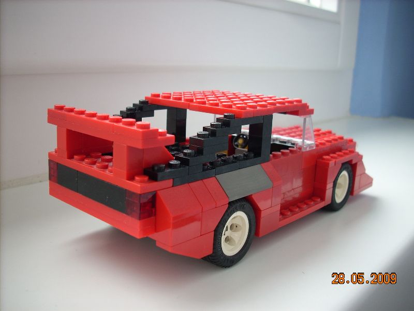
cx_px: 207
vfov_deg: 38.7
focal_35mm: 37
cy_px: 156
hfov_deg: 50.1
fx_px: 443
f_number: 2.8
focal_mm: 6.2
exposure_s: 1/50.4
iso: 64
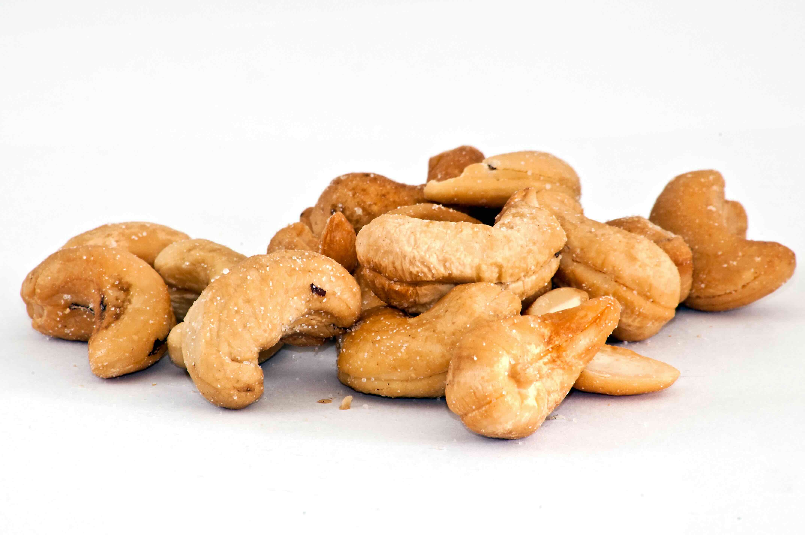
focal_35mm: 405
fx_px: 9045
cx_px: 402
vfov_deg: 3.4
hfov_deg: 5.1
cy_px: 268
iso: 200
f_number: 29
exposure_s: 1/3
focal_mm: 270
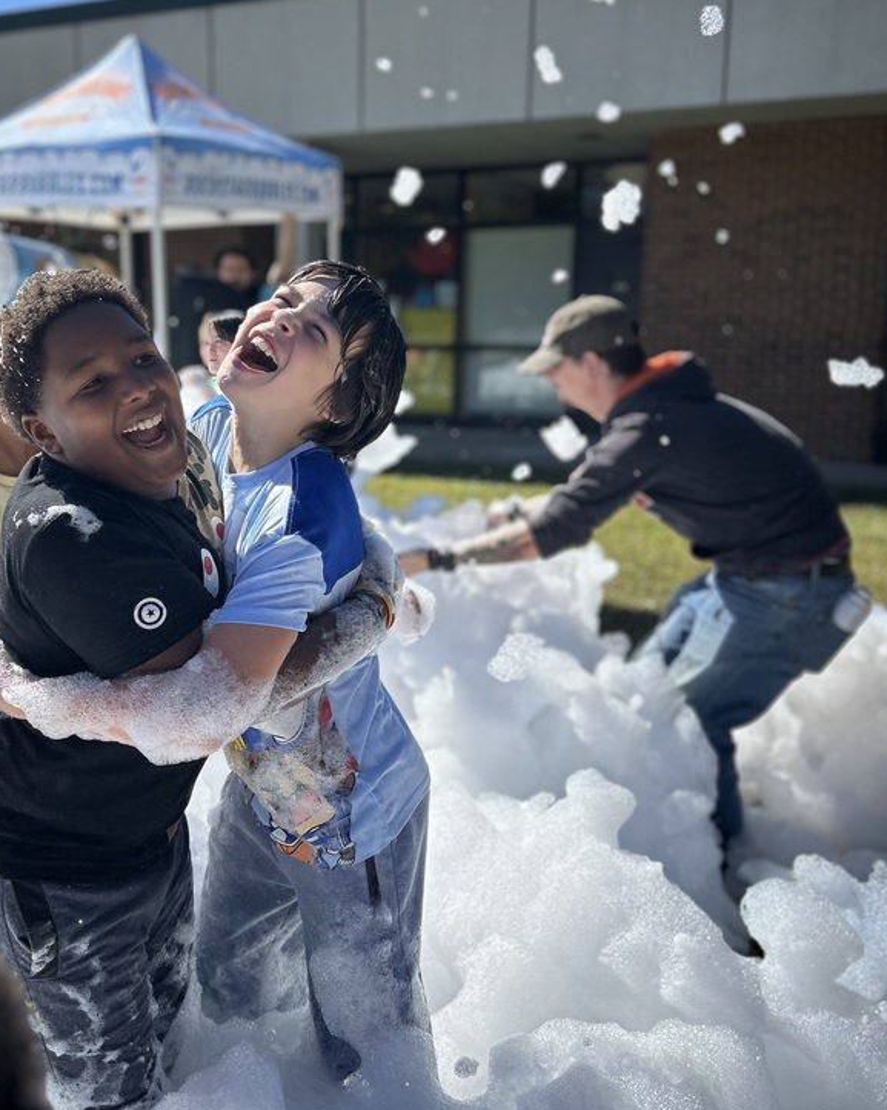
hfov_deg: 40.7
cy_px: 526
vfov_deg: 50.3
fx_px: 1182
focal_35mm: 36
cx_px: 314
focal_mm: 5.7
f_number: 1.5
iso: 50
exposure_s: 1/3831
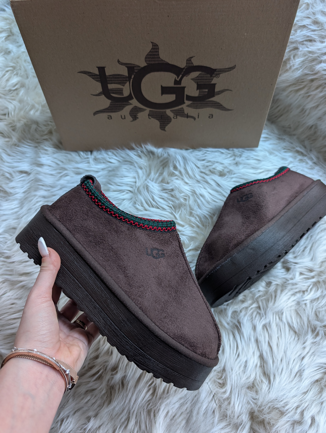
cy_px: 216
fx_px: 301
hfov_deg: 56.9
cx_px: 163
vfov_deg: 71.5
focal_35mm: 24
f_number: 1.68
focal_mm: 6.9
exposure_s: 1/23.8
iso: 101
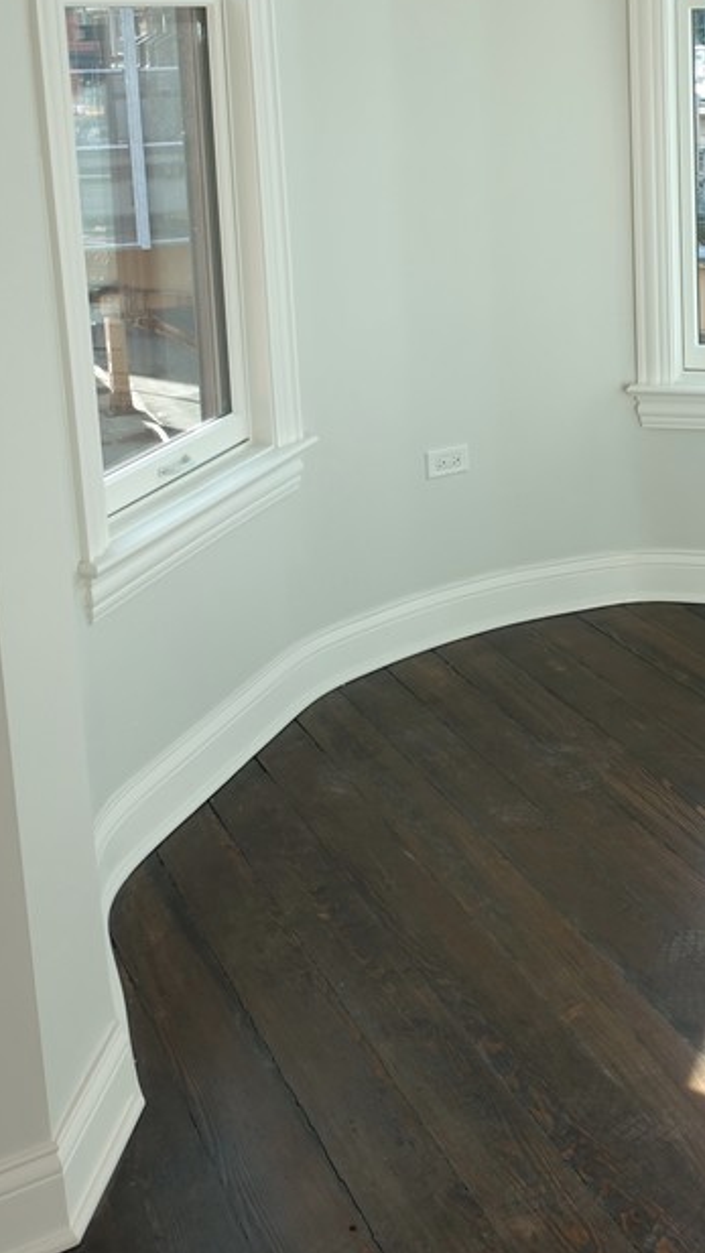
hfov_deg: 25.6
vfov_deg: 44.2
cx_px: 723
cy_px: 256
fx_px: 1462
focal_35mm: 44
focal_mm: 8.8
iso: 125
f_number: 4
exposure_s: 1/100
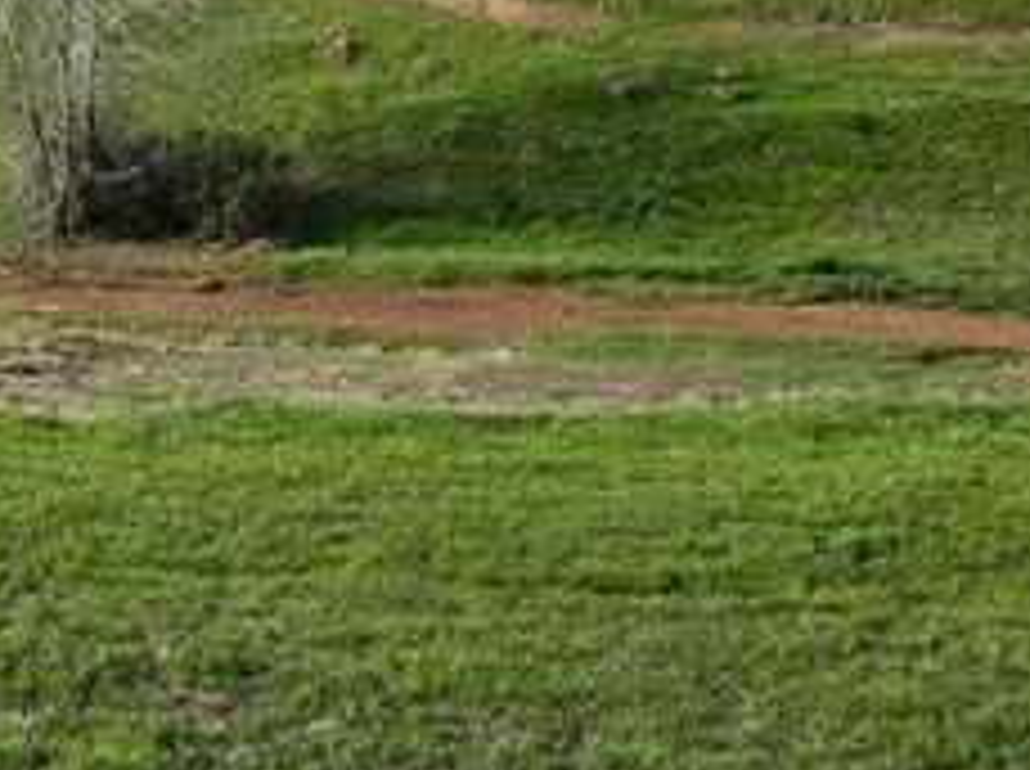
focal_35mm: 103
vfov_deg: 12.4
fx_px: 3060
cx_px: -481
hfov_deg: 17.3
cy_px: -842
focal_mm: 5.4
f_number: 1.8
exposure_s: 1/2945
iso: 25
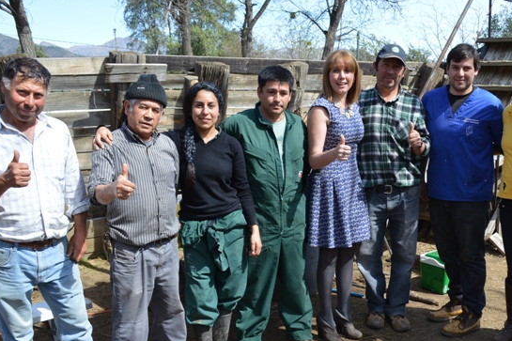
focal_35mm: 44
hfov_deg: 43.9
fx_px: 626
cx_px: 341
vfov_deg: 30.2
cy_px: 240
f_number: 6.3
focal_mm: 20
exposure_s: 1/160
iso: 100
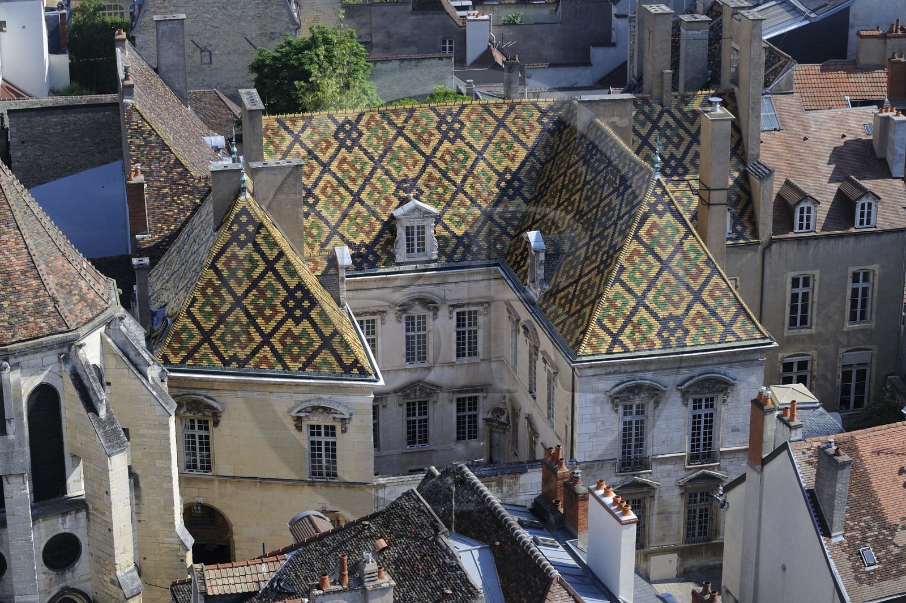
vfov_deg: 16.6
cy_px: 302
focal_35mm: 82
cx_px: 453
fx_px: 2062
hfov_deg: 24.8
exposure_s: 1/160
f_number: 9
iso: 200
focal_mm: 82
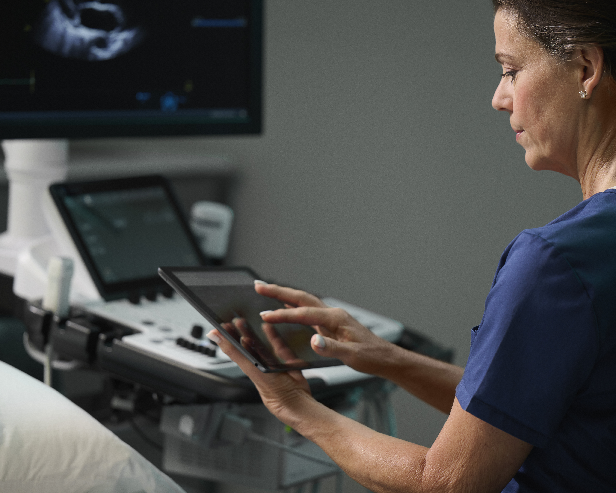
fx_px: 2662
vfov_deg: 10.6
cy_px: 230
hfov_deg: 13.2
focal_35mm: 146
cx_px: 348
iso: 500
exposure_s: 1/160
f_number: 2.8
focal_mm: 120
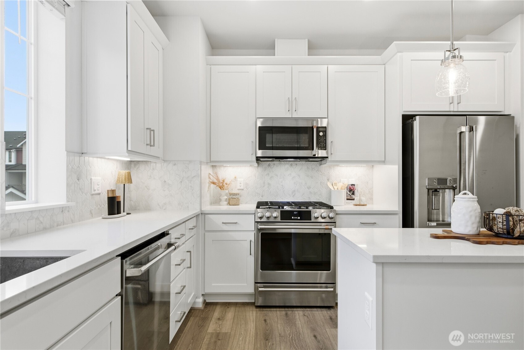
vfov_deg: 64.6
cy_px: 175
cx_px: 262
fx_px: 277
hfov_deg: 86.9
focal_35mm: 19
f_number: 9
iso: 400
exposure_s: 1/40
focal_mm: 19
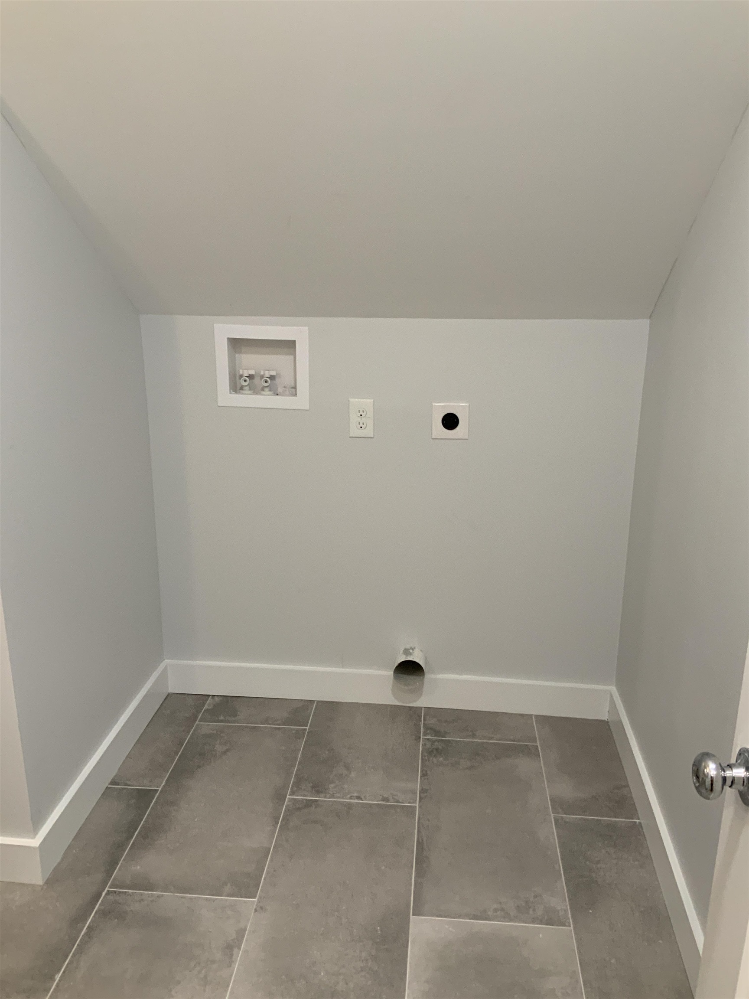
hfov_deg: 48.2
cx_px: 374
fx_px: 837
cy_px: 500
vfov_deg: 61.7
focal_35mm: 29
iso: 100
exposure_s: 1/60
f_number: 1.8
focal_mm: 3
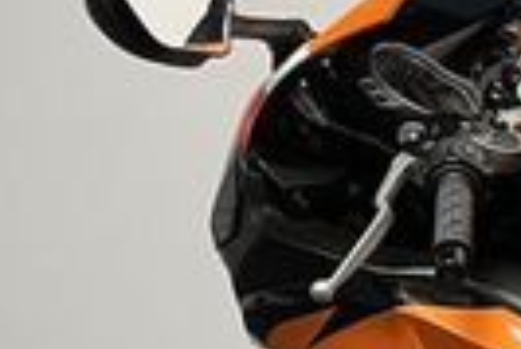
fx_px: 1883
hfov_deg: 13.4
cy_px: 431
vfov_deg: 10.4
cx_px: 1066
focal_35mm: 130
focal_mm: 5.1
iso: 80
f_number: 1.6
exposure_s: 1/50
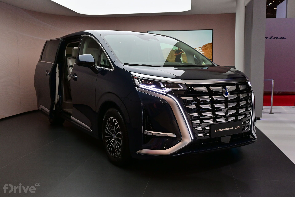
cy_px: 98
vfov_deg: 36.9
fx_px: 295
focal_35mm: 36
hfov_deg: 53.1
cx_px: 148
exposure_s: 1/250
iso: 800
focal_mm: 24
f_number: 6.3
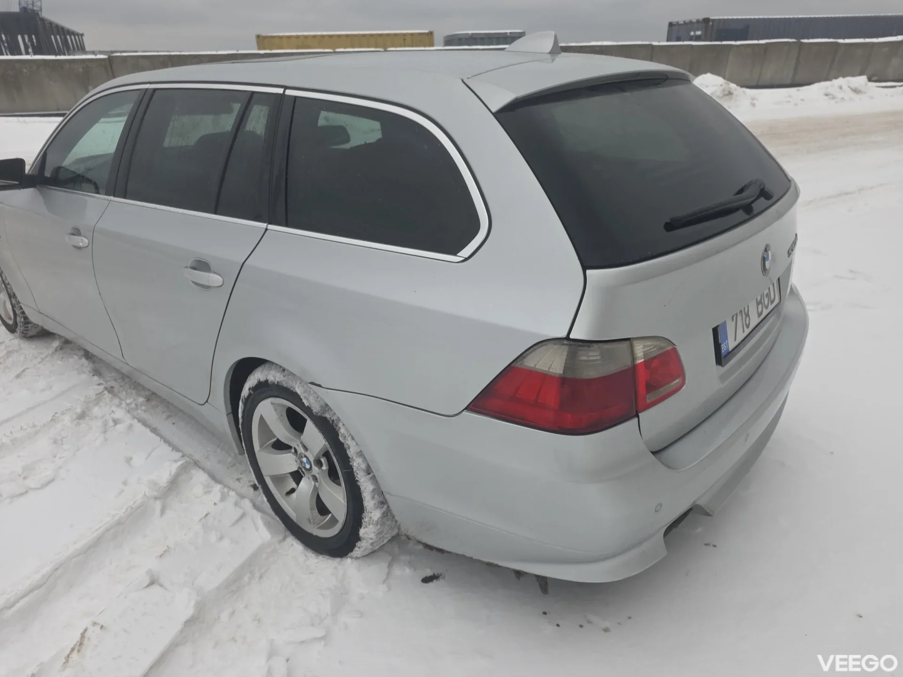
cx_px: 452
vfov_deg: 58.9
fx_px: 600
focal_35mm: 23
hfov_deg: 73.9
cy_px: 338
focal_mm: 6.25
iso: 50
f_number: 1.7
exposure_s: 1/359
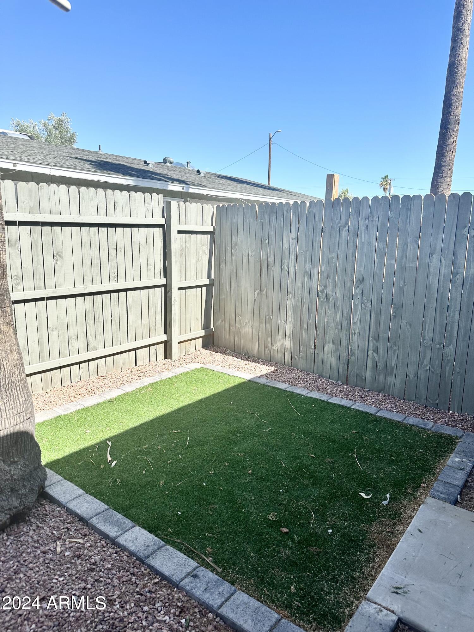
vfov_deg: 71.6
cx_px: 237
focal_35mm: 24
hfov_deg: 56.8
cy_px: 316
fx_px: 438
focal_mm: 6.86
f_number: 1.78
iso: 80
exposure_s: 1/3247
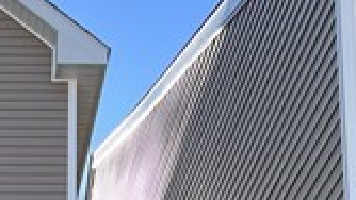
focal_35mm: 130
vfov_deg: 8.3
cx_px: -68
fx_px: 1227
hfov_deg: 15.9
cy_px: 526
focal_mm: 5.7
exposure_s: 1/1159
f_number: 1.5
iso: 50
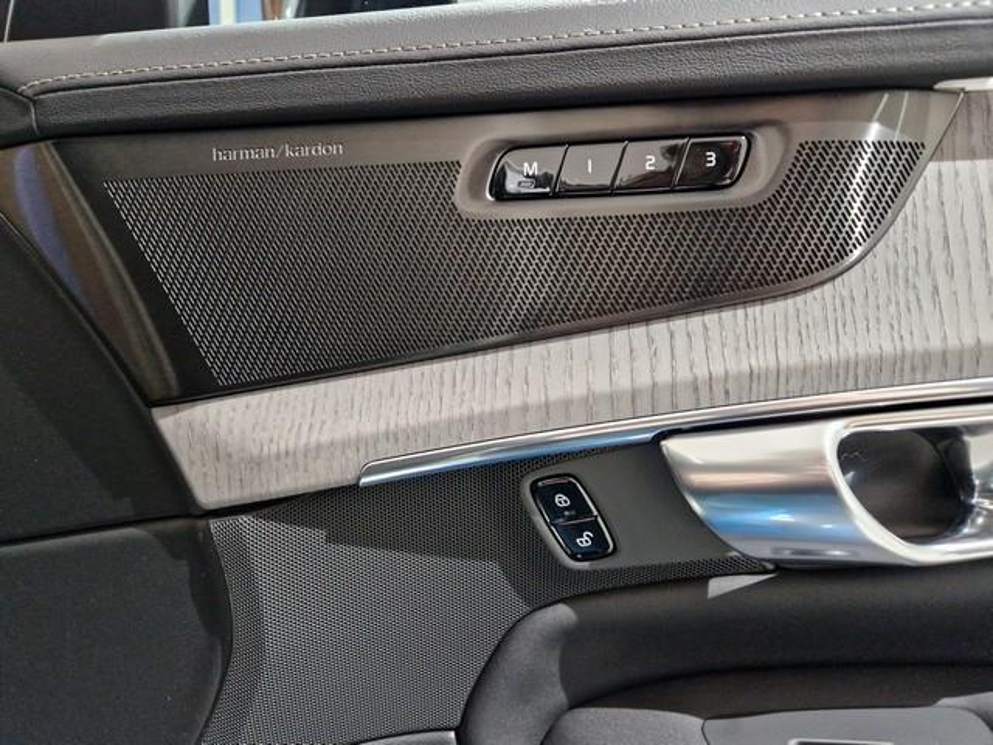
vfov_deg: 58.9
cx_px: 496
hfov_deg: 73.9
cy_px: 372
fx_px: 660
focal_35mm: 23
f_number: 1.8
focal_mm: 5.4
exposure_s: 1/100
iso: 1000
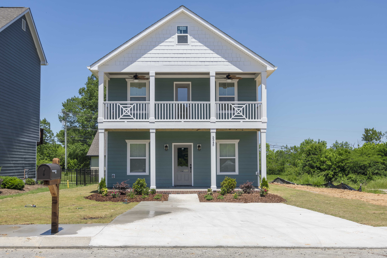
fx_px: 398
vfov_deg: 35.9
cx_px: 196
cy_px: 128
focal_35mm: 37
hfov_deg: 51.9
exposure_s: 1/1000
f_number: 10
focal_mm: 24
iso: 100
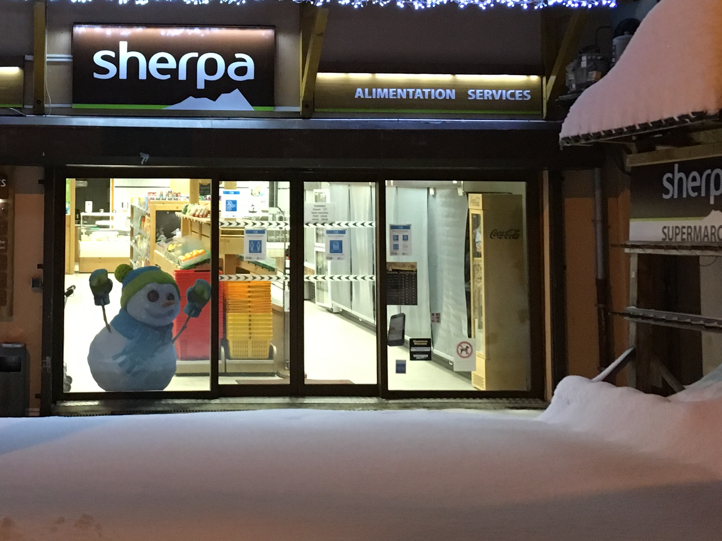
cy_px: 83
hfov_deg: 31.1
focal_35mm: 61
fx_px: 1272
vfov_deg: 23.6
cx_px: 169
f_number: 2.2
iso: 200
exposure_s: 1/17
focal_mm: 4.15
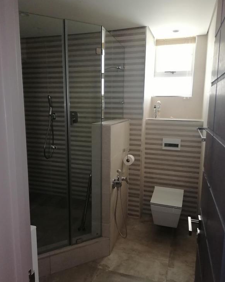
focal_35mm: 29
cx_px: 113
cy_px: 145
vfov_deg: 60.4
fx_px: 241
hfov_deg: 50.0
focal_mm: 5.3
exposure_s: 1/100
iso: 500
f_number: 1.8
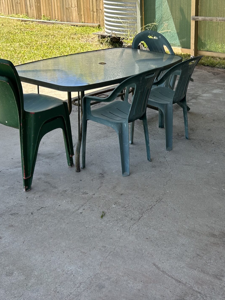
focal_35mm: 47
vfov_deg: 40.2
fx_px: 407
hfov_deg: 30.0
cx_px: 185
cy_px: 119
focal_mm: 5.7
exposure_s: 1/733
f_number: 1.5
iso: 50
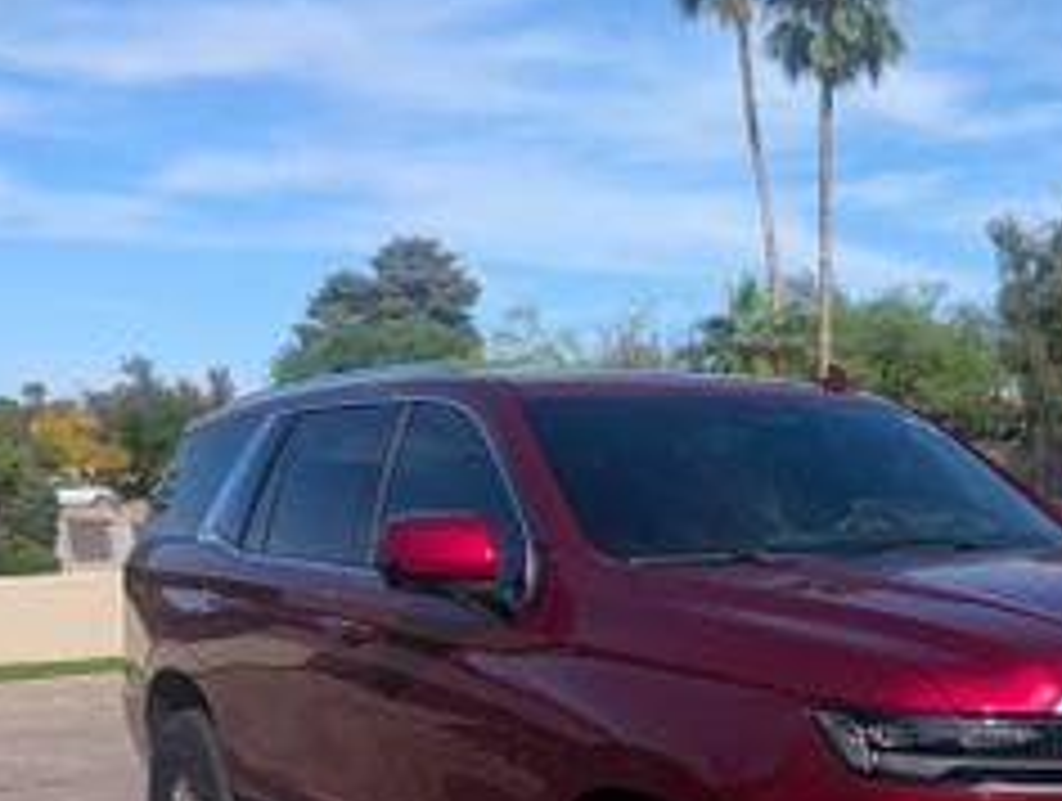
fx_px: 1568
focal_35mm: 51
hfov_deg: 36.4
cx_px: 824
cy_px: 670
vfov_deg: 27.9
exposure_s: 1/1011
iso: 21
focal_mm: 6.9
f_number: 1.68
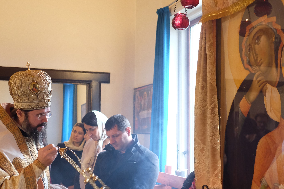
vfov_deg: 29.8
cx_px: 163
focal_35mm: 45
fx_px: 355
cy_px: 107
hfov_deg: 43.5
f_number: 2
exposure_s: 1/100
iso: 2500
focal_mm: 23
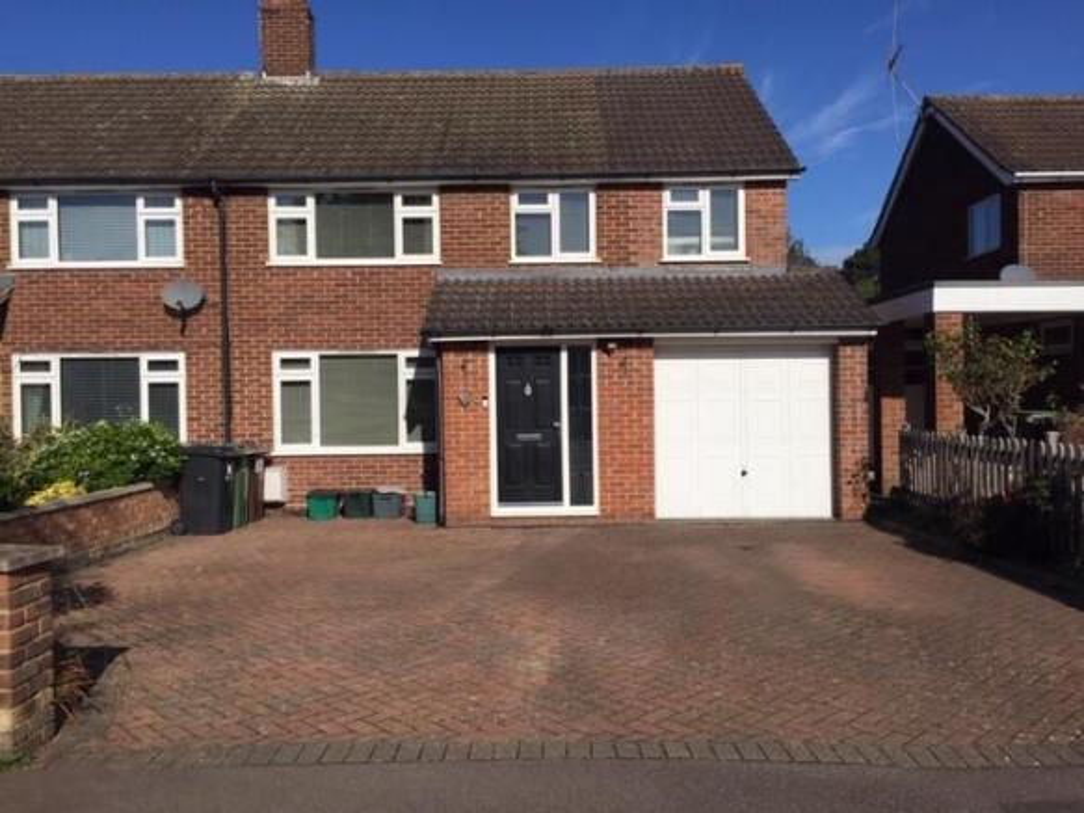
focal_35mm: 29
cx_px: 542
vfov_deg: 48.2
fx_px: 908
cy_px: 406
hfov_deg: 61.7
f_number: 2.2
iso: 32
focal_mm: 4.15
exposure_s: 1/3968
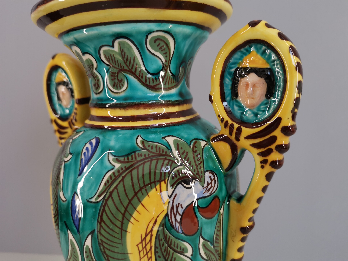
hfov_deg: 65.3
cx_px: 174
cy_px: 130
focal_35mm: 27
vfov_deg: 51.4
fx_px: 271
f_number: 1.8
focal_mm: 5.58
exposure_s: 1/100
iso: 64
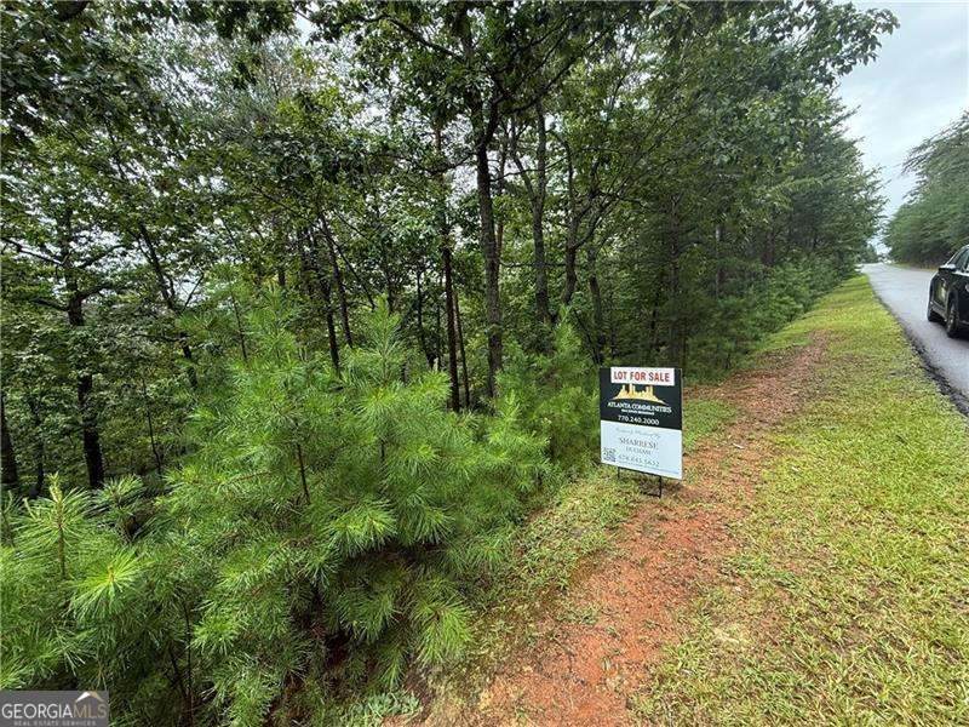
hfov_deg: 102.1
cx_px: 484
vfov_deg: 85.7
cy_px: 364
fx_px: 392
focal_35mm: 14
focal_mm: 2.22
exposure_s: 1/286
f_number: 2.2
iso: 64
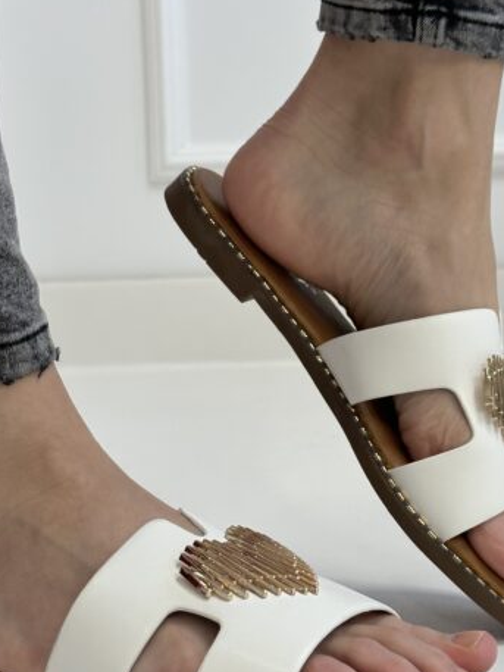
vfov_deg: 23.3
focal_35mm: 84
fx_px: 1630
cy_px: 313
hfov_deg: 17.6
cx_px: 222
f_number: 1.78
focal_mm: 6.86
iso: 100
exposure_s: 1/100
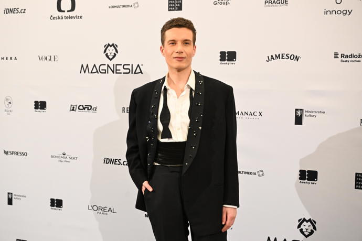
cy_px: 120
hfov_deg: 43.6
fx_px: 452
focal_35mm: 45
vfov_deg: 29.9
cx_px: 181
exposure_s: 1/160
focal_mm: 45
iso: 3200
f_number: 5
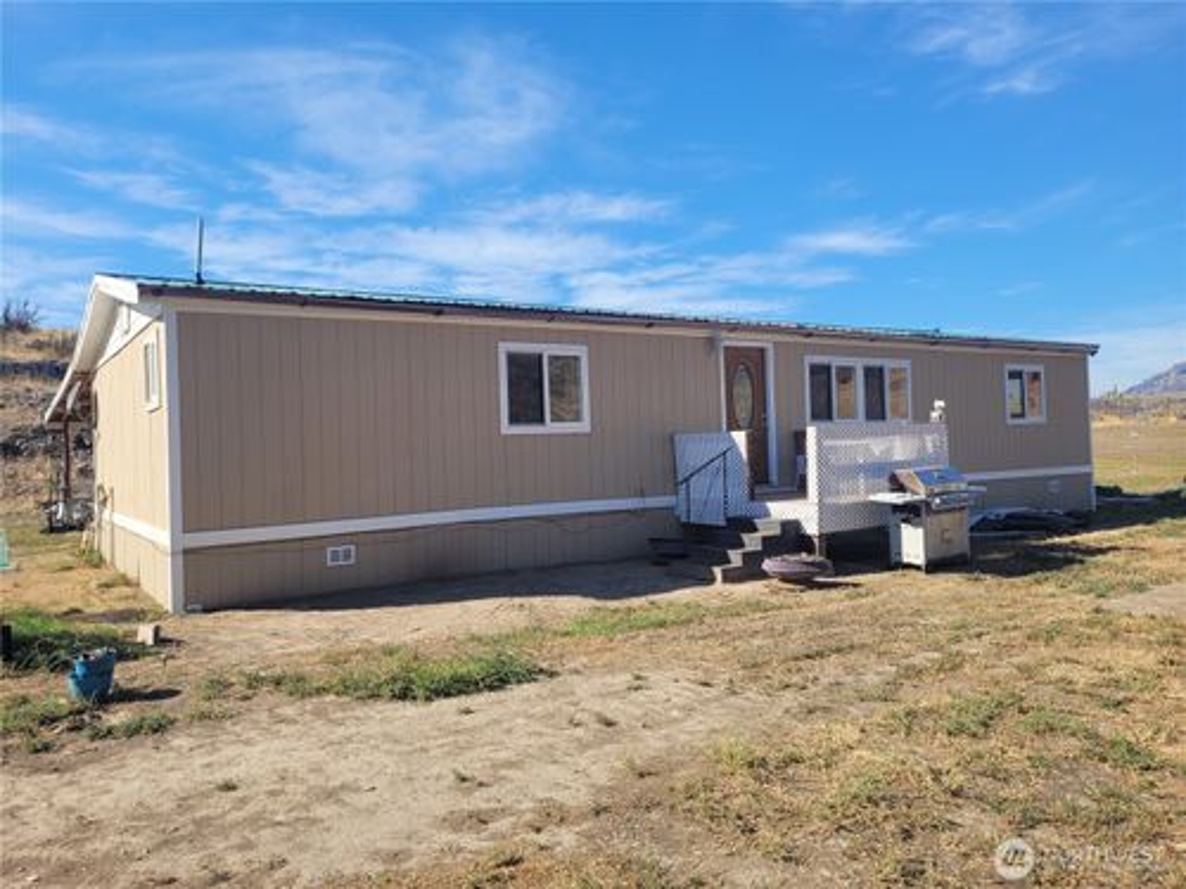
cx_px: 593
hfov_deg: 67.3
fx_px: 891
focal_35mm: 26
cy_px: 444
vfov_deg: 53.1
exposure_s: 1/1869
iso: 40
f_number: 1.8
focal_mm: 5.4
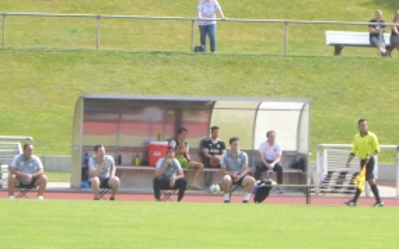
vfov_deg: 3.0
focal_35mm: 444
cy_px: 17
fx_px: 4827
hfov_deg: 4.7
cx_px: 176
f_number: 5.6
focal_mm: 47.5
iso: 80
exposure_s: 1/125
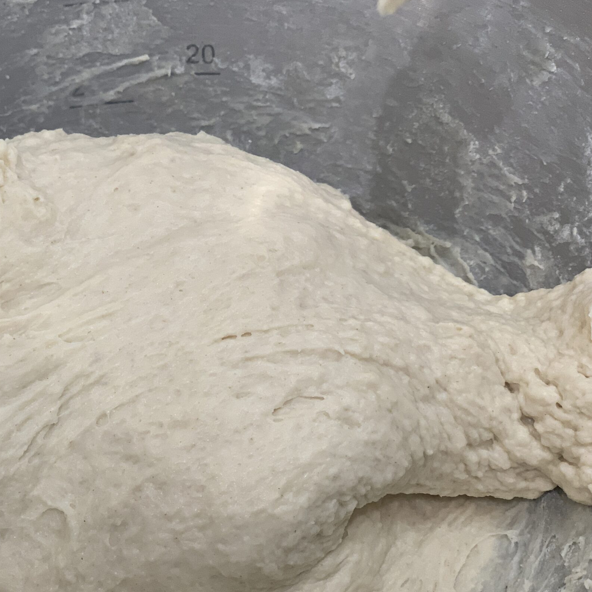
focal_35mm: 74
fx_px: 1432
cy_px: 306
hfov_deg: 23.3
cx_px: 209
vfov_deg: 23.4
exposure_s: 1/50
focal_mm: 6
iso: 125
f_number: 2.4
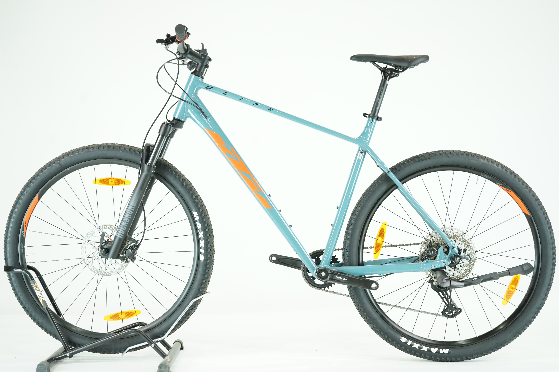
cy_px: 186
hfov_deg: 36.9
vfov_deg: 25.1
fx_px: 838
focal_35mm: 54
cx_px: 280
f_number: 5
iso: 2500
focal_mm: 54
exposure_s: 1/200
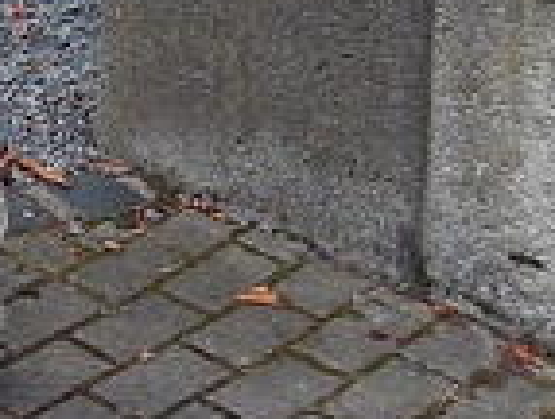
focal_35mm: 123
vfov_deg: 10.9
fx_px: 1977
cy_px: -442
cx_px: -448
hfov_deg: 14.1
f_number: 1.8
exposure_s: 1/50
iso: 80
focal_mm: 4
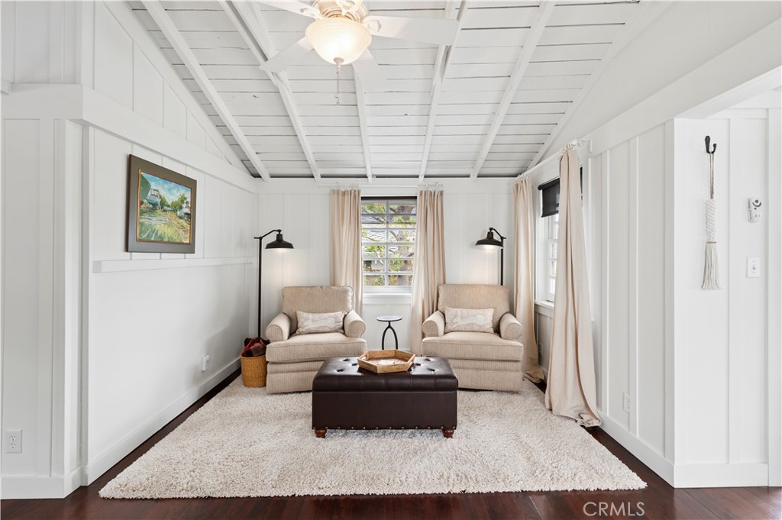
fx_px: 347
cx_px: 391
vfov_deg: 73.7
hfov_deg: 96.8
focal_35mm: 16
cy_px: 260
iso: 200
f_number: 9
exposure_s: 1/10
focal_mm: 16
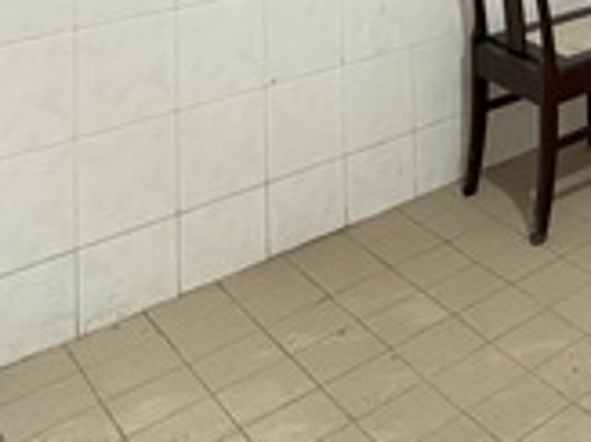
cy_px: -290
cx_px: 798
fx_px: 938
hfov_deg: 27.9
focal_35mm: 55
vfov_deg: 20.8
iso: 250
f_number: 2.2
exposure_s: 1/50
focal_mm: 2.22
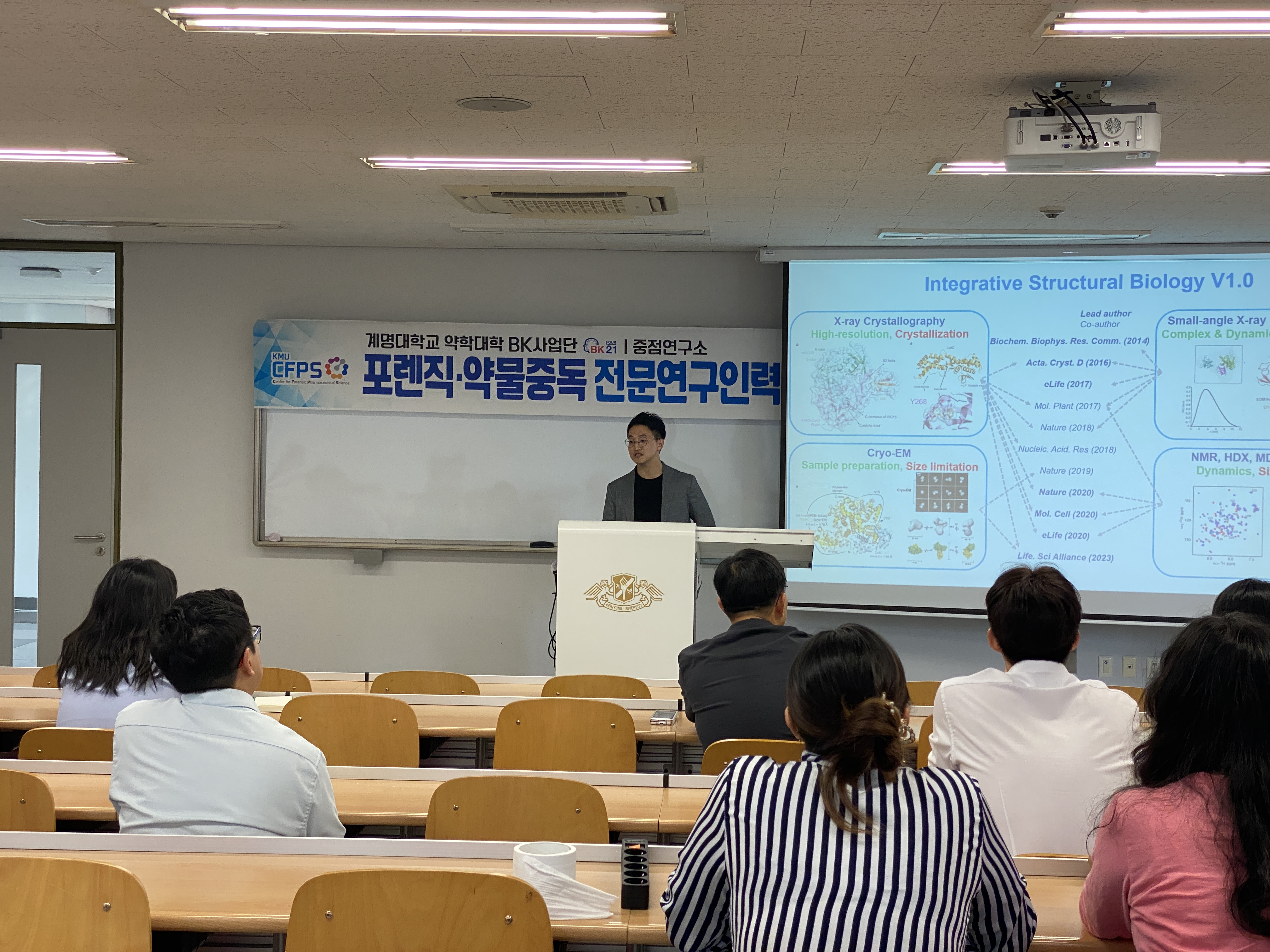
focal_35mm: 52
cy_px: 476
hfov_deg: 36.8
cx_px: 635
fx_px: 1908
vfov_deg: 28.0
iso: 125
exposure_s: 1/120
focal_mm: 6
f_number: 2
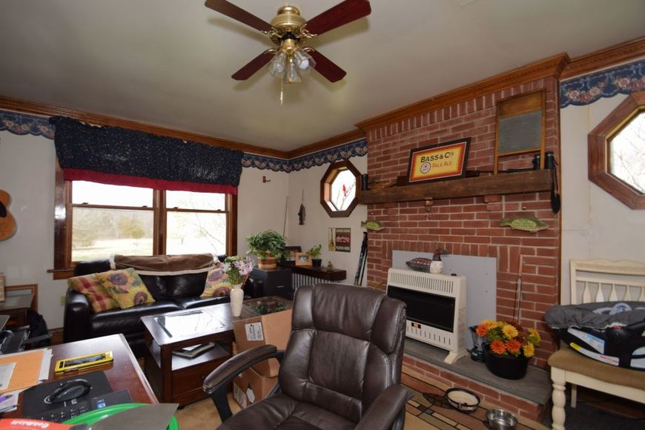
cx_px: 322
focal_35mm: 15
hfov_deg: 100.4
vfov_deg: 77.3
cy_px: 215
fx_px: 269
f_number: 3.5
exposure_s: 1/40
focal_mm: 10
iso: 125
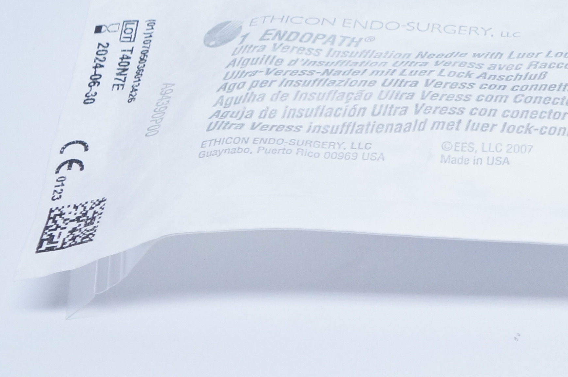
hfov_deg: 16.3
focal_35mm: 119
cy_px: 185
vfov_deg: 11.5
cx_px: 738
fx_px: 1875
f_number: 5.6
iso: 800
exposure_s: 1/80
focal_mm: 28
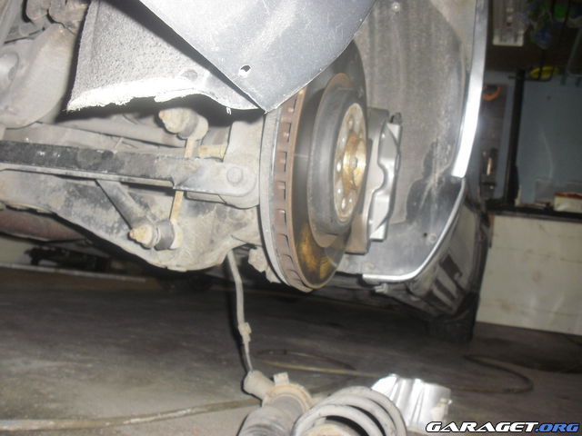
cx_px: 291
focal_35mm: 38
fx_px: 639
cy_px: 218
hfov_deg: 49.0
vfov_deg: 37.7
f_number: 2.8
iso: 200
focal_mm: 6.2
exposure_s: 1/60
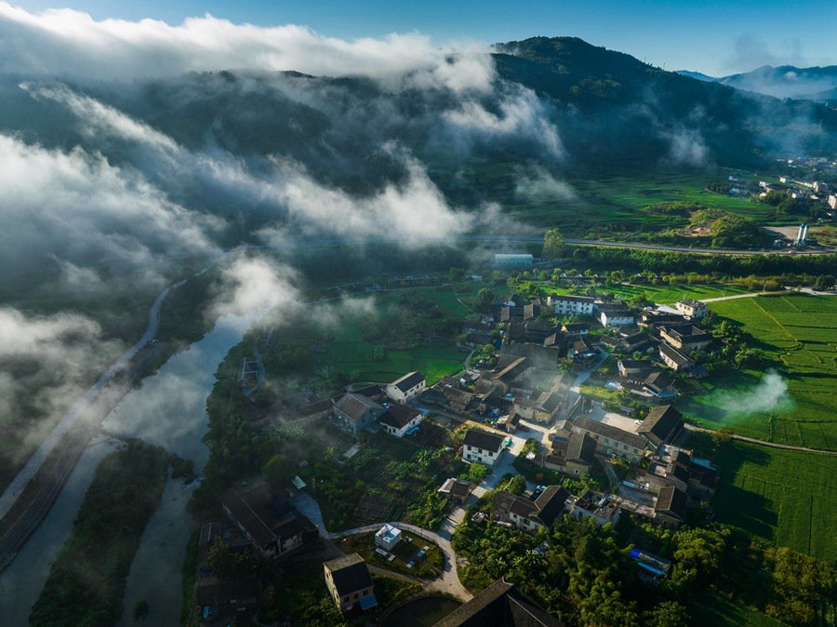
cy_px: 314
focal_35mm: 24
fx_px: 580
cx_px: 418
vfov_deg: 56.8
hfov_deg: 71.6
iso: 100
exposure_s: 1/200
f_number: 9
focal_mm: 12.29
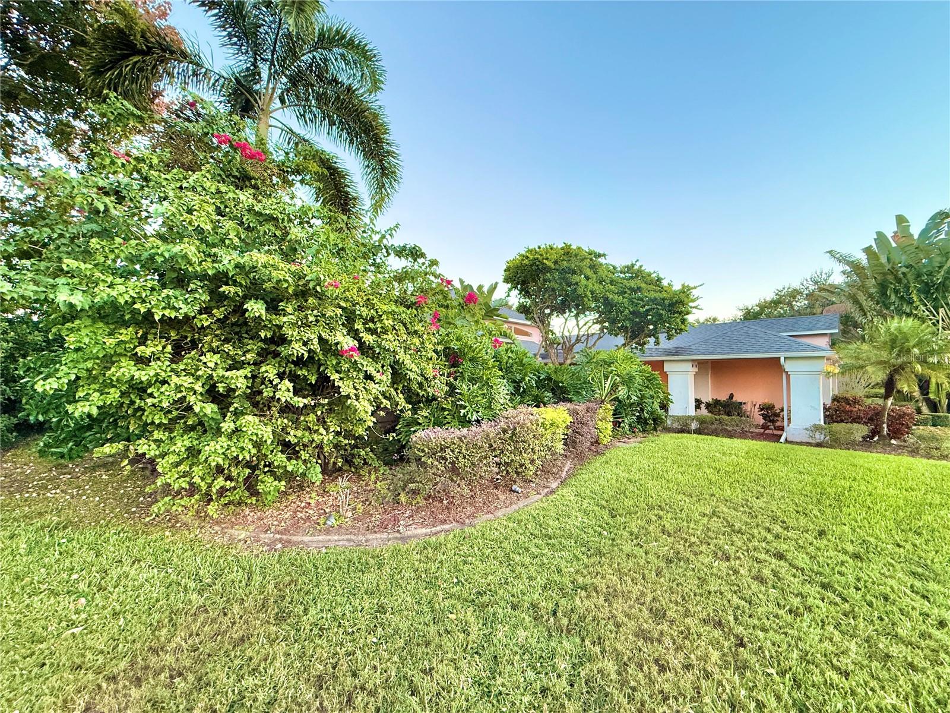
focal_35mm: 14
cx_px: 475
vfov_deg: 85.7
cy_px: 356
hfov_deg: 102.1
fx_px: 384
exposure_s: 1/99
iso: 320
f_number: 2.2
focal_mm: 2.22
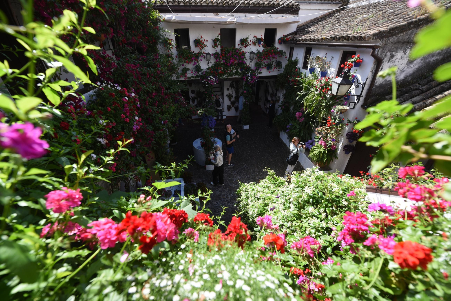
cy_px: 150
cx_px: 226
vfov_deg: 81.3
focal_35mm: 14
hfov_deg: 104.2
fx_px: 175
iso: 125
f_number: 4.5
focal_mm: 14
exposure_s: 1/500
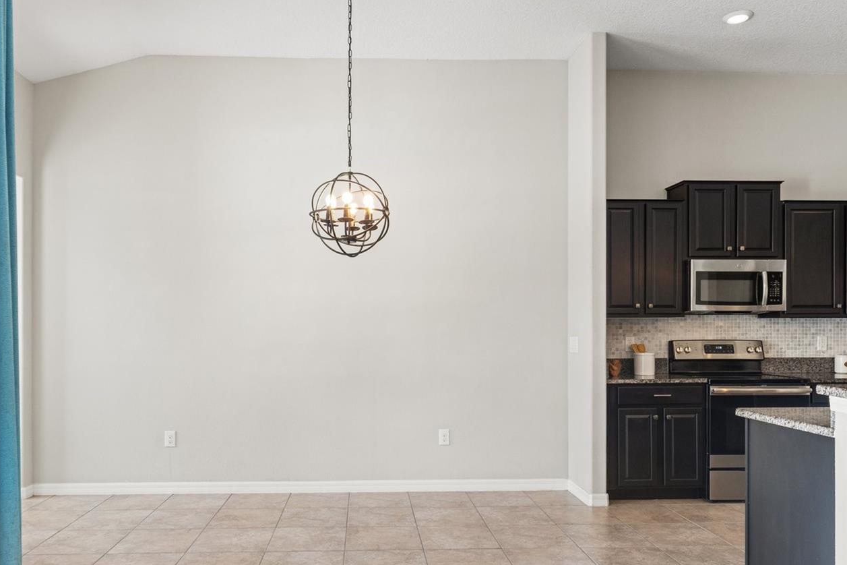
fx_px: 674
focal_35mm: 29
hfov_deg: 64.1
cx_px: 379
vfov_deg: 45.2
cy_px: 343
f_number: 7.1
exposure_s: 1/8
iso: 400
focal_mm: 15
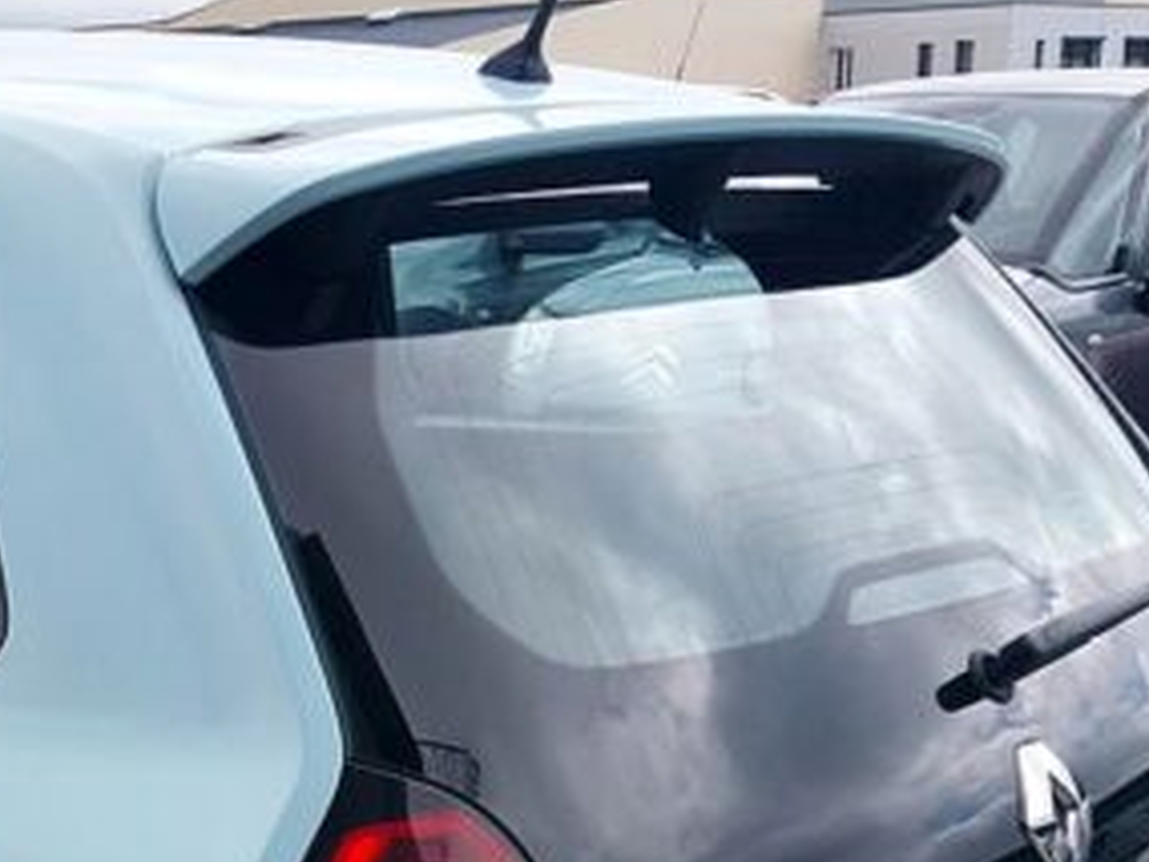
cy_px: 959
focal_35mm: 73
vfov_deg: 19.3
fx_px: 2424
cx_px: 73
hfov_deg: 25.7
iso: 25
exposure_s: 1/703
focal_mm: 4
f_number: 1.8
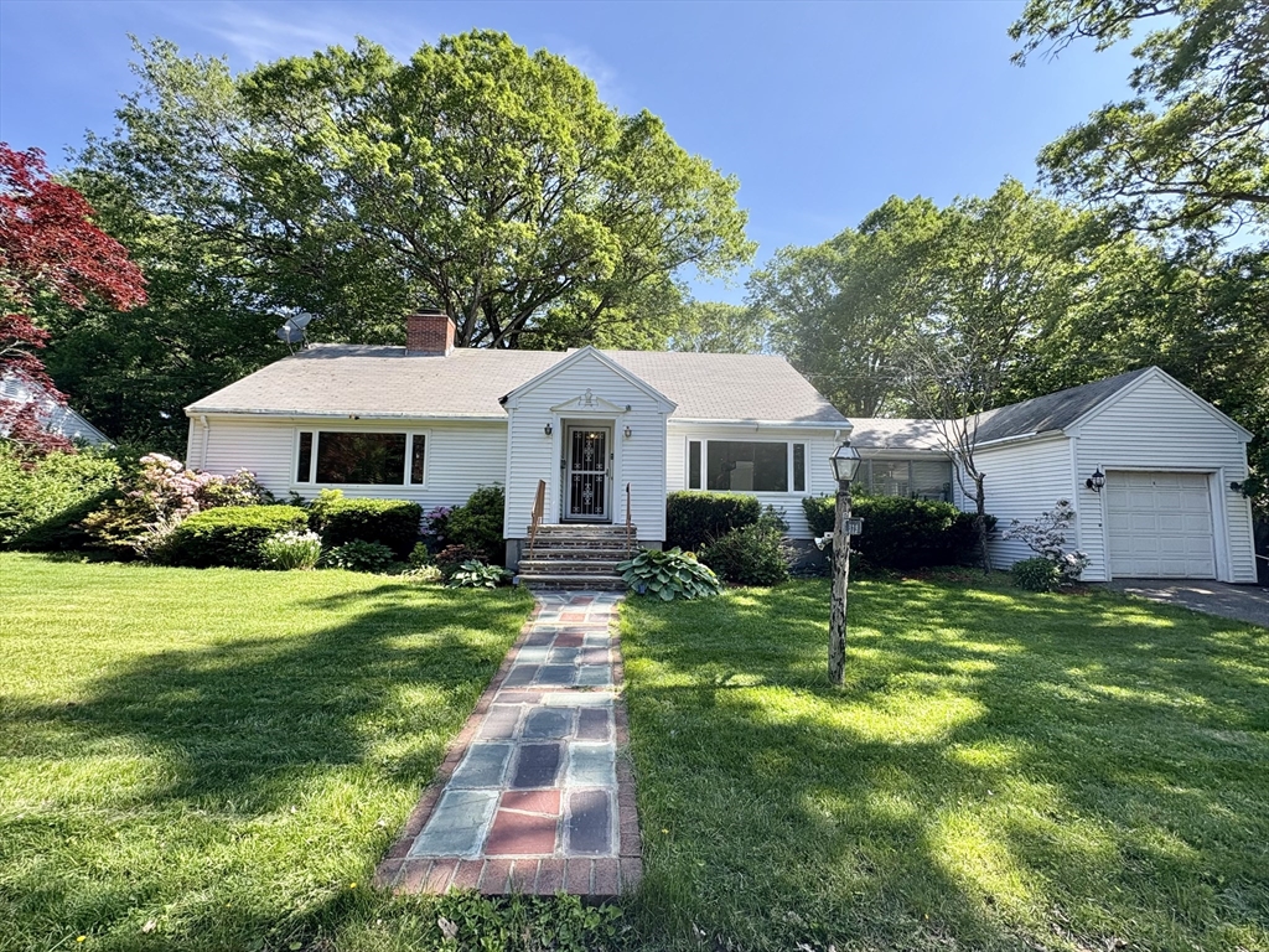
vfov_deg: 85.7
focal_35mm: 14
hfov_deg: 102.1
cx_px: 634
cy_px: 476
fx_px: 513
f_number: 2.2
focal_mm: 2.22
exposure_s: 1/464
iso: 40
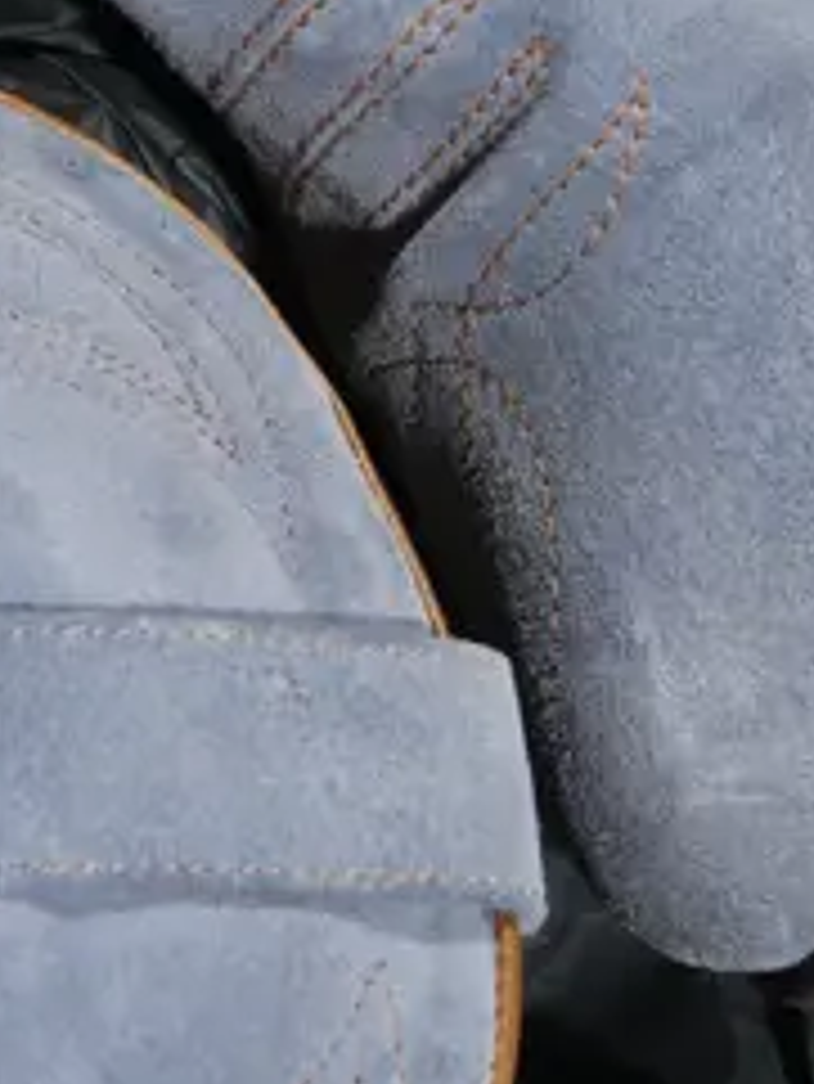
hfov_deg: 7.8
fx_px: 5858
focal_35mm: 187
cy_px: -76
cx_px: -438
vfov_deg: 10.5
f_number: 4.7
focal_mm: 22
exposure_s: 1/60
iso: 320
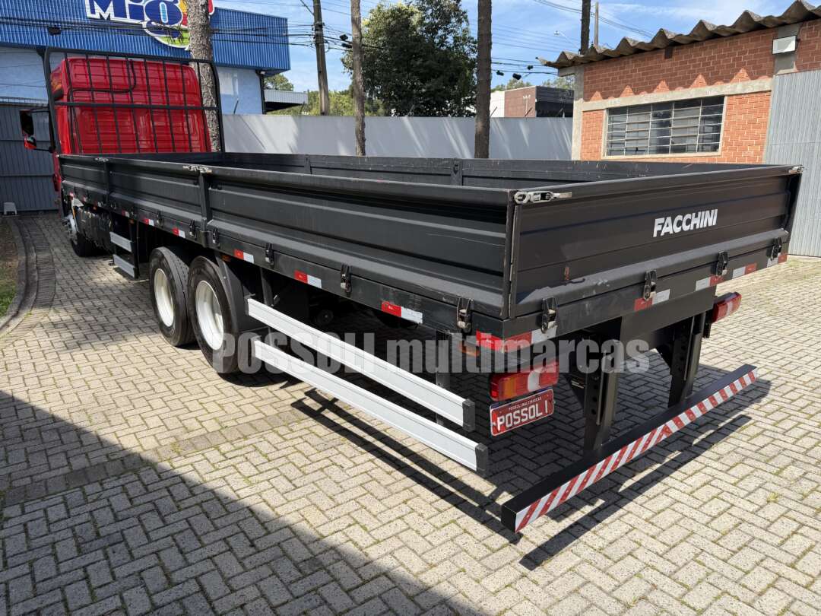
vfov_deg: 56.8
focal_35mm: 24
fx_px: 569
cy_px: 308
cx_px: 410
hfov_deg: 71.6
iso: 80
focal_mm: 6.76
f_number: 1.78
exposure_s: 1/2801
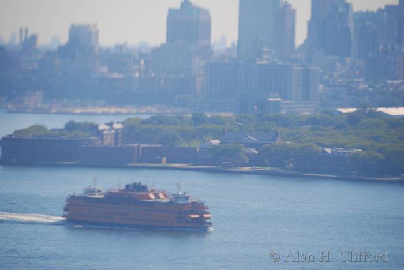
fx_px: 3369
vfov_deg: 4.6
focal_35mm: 300
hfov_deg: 6.9
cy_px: 135
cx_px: 202
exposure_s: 1/400
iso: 100
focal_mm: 200
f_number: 5.6
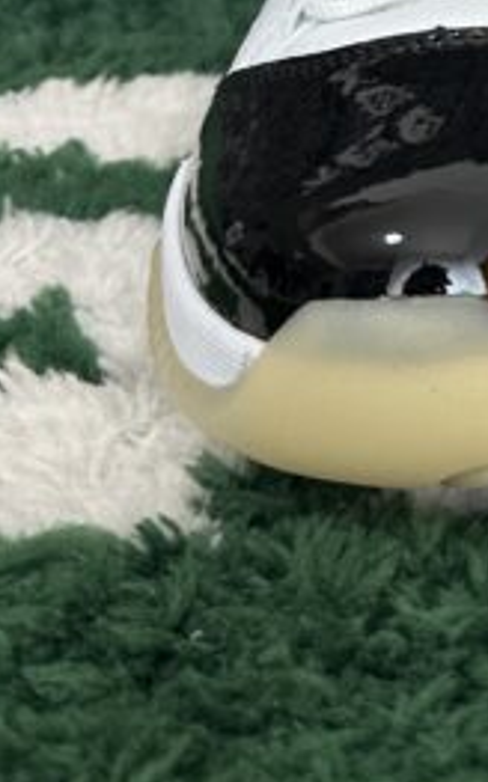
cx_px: 797
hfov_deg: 12.4
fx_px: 2110
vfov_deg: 18.7
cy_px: -369
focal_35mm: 99
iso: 125
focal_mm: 6.86
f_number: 1.78
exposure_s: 1/50
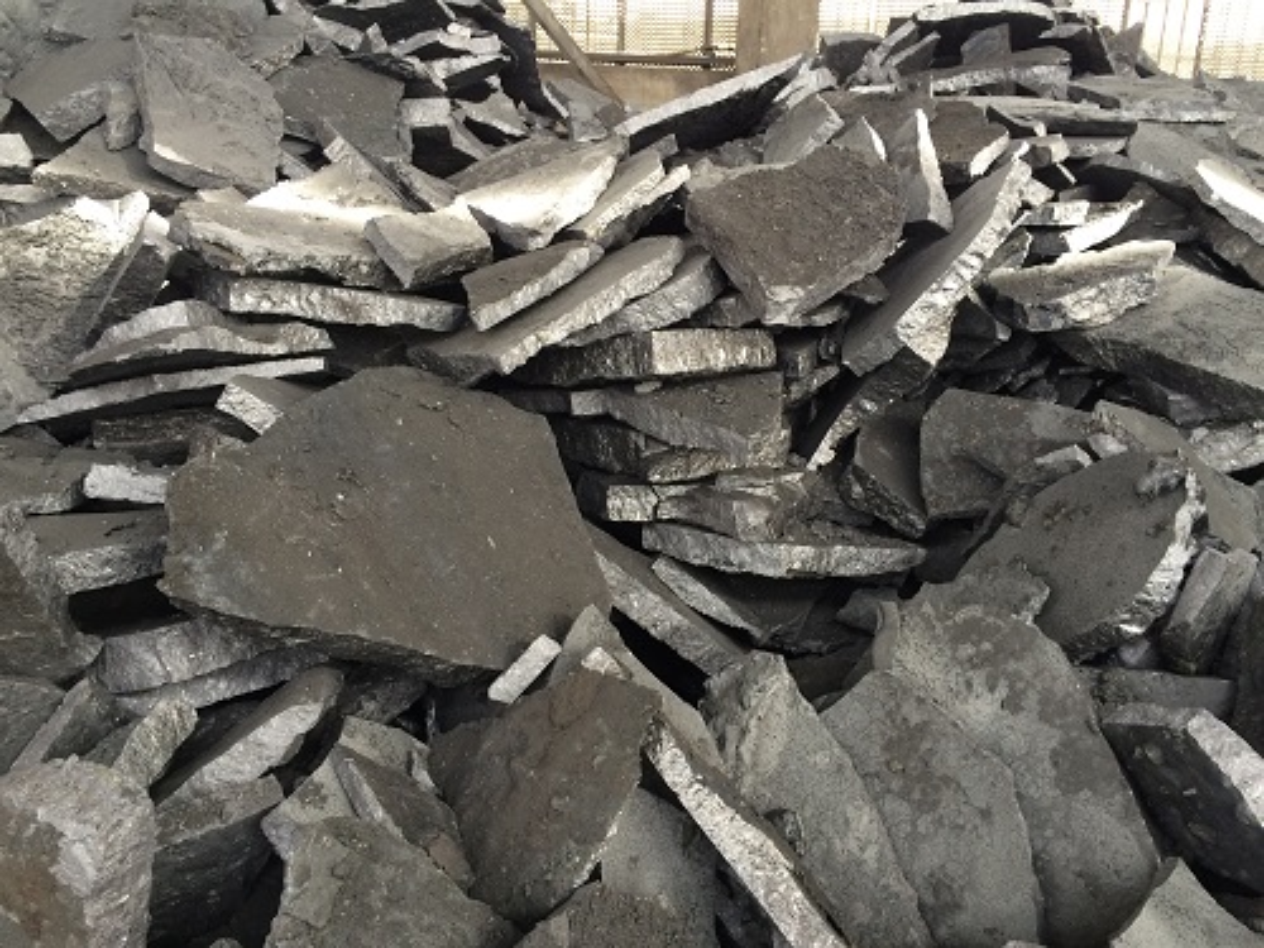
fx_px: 1059
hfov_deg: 61.7
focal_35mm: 29
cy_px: 474
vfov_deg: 48.2
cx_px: 632
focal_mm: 4.15
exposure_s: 1/40
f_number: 2.2
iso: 40
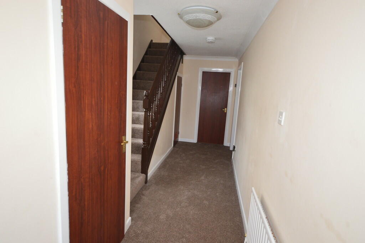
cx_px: 182
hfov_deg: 85.5
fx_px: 198
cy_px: 122
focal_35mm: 20
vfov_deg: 63.1
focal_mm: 13
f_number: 4.5
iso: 720
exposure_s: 1/60
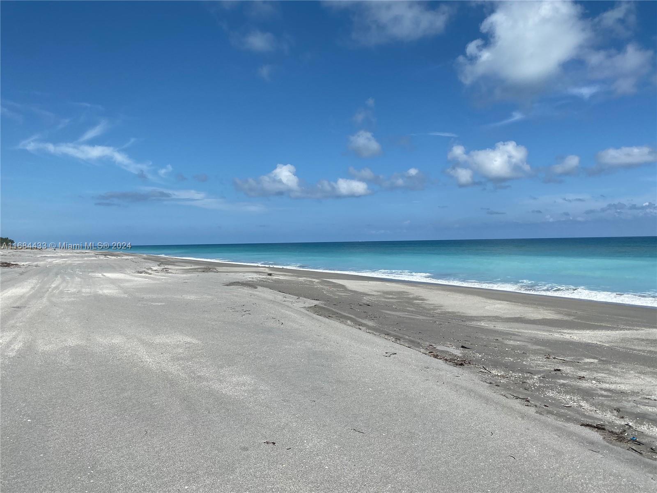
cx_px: 328
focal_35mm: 26
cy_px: 246
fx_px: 493
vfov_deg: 53.1
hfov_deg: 67.3
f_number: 1.8
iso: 32
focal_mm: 4.25
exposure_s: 1/6098
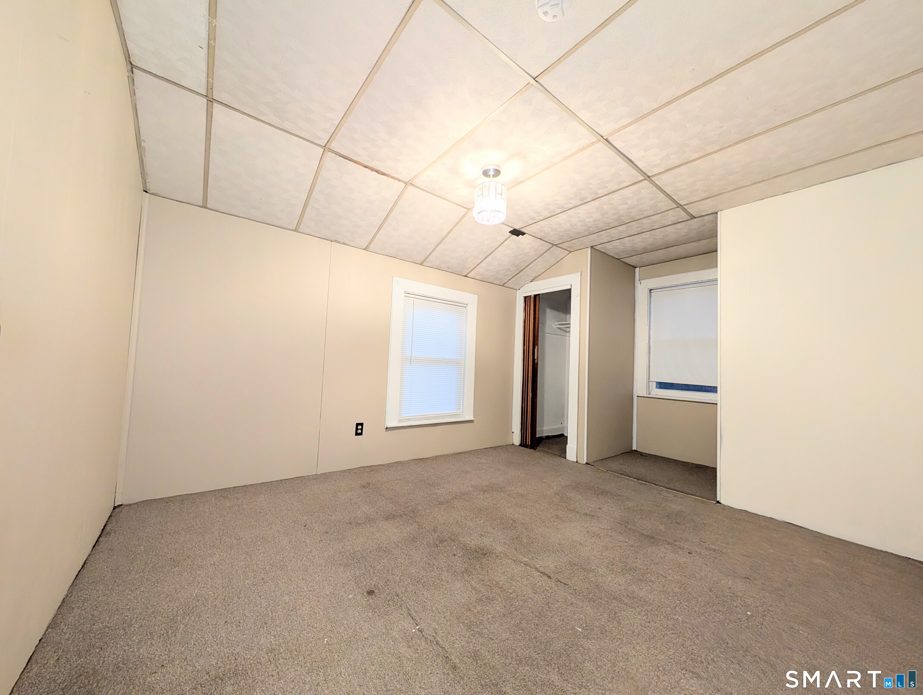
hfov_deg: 110.5
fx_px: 320
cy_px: 348
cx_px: 462
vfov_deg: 94.6
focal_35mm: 12
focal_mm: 2.02
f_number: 1.7
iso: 198
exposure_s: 1/60
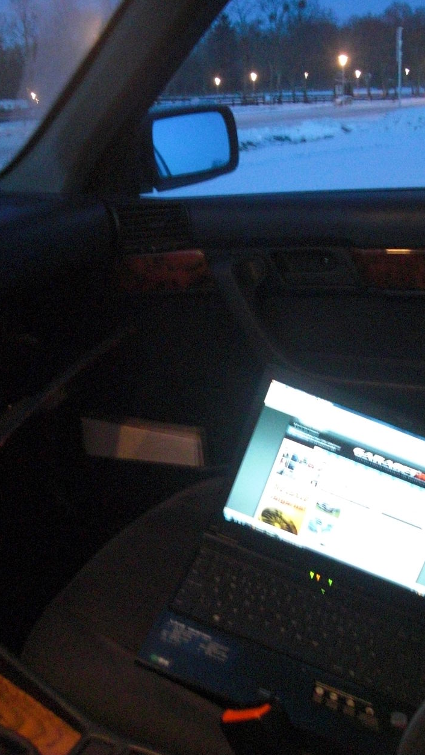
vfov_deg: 50.5
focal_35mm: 40
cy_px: 384
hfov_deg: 29.7
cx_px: 209
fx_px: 801
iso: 800
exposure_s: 1/8
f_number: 2.8
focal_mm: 6.3
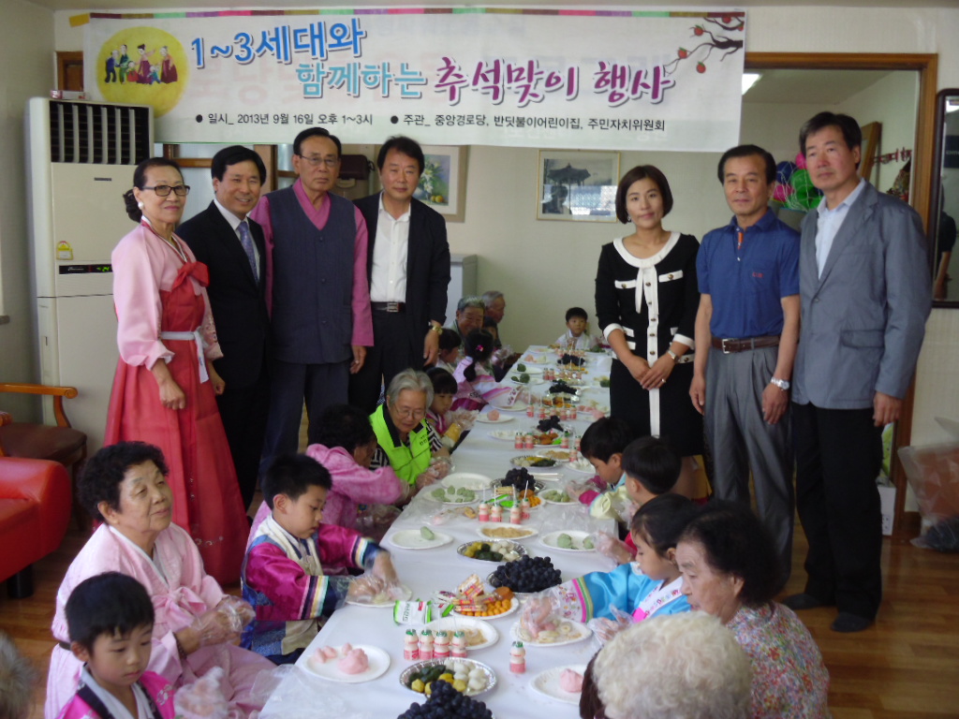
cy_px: 360
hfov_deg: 49.0
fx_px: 1053
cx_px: 480
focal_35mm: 38
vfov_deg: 37.7
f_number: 3.5
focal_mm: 6.81
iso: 200
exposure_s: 1/22
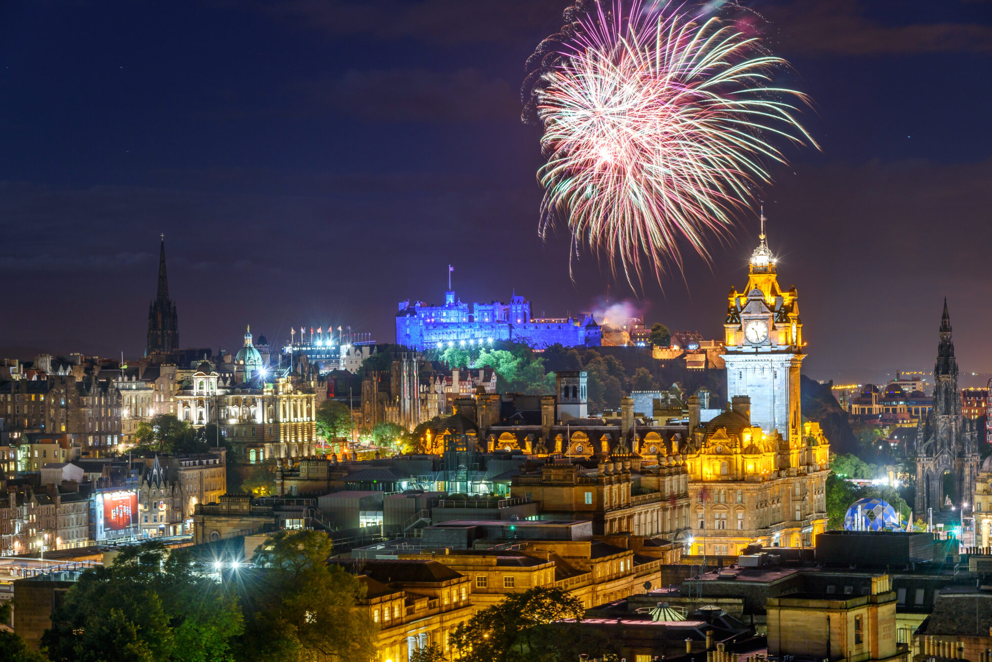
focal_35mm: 78
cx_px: 497
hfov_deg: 26.0
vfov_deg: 17.5
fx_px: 2150
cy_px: 331
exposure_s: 10
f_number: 8
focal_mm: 75
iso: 100
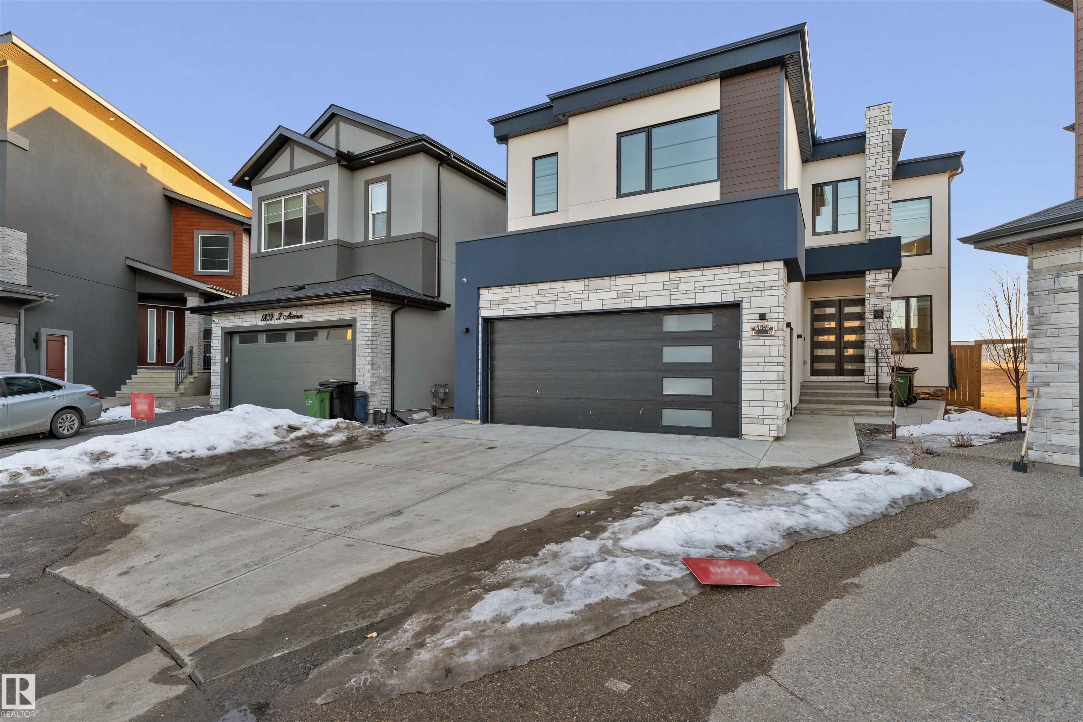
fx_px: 523
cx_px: 542
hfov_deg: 91.9
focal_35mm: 17
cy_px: 361
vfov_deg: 69.2
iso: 500
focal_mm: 17.4
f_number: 6.3
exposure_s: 1/160
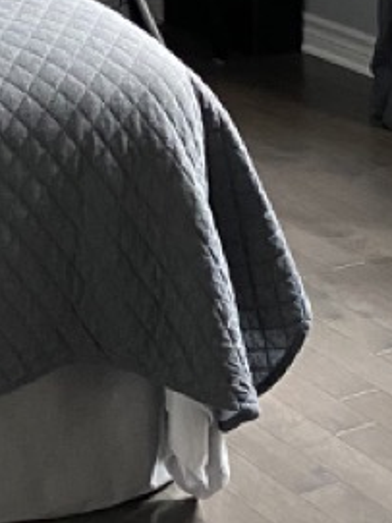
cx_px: -143
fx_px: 1859
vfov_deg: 14.7
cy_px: -307
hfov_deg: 11.7
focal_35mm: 123
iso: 500
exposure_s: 1/53
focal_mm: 4.25
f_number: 1.8
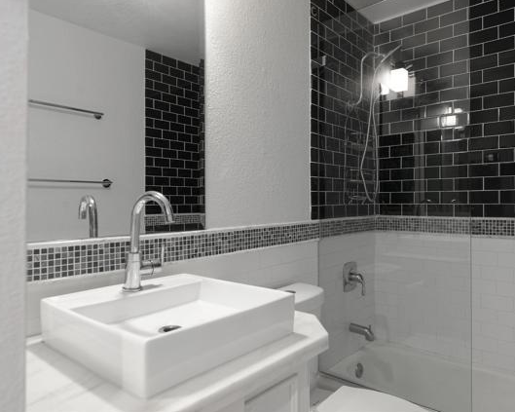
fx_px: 381
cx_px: 257
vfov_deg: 56.8
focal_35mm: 25
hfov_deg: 68.1
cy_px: 205
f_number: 5.6
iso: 100
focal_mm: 22
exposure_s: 1/2.5
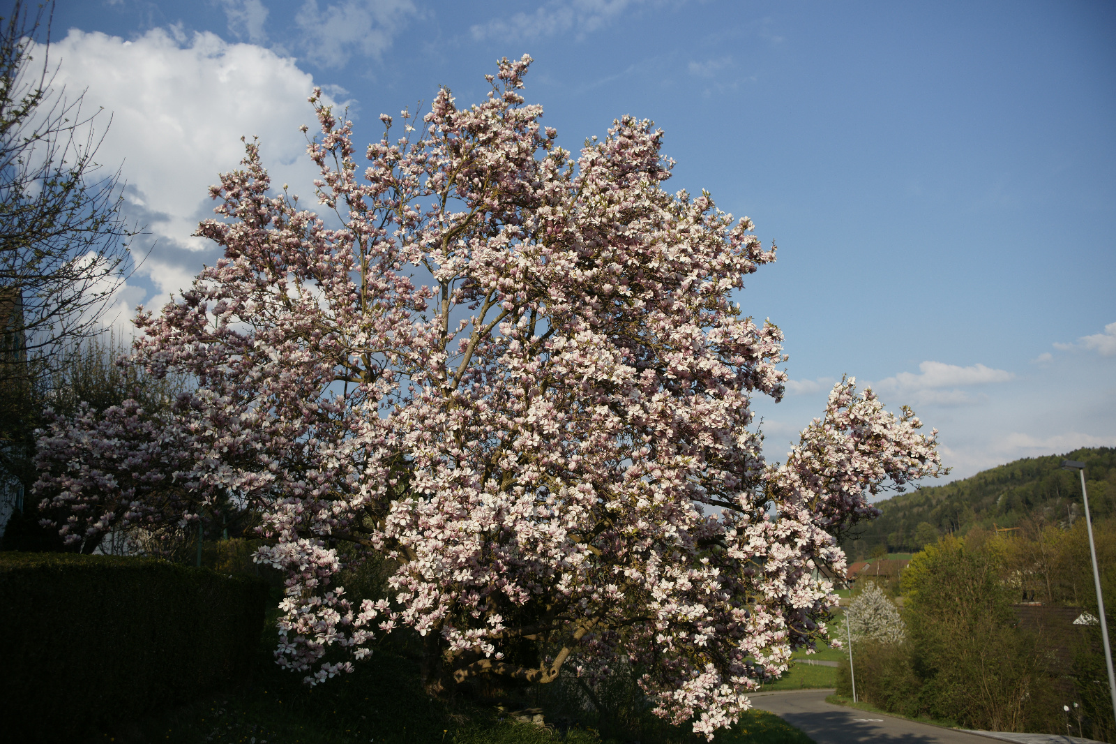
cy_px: 372
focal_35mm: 30
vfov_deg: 43.6
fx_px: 930
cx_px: 558
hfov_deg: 61.9
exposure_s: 1/4000
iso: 200
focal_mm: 30
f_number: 2.8
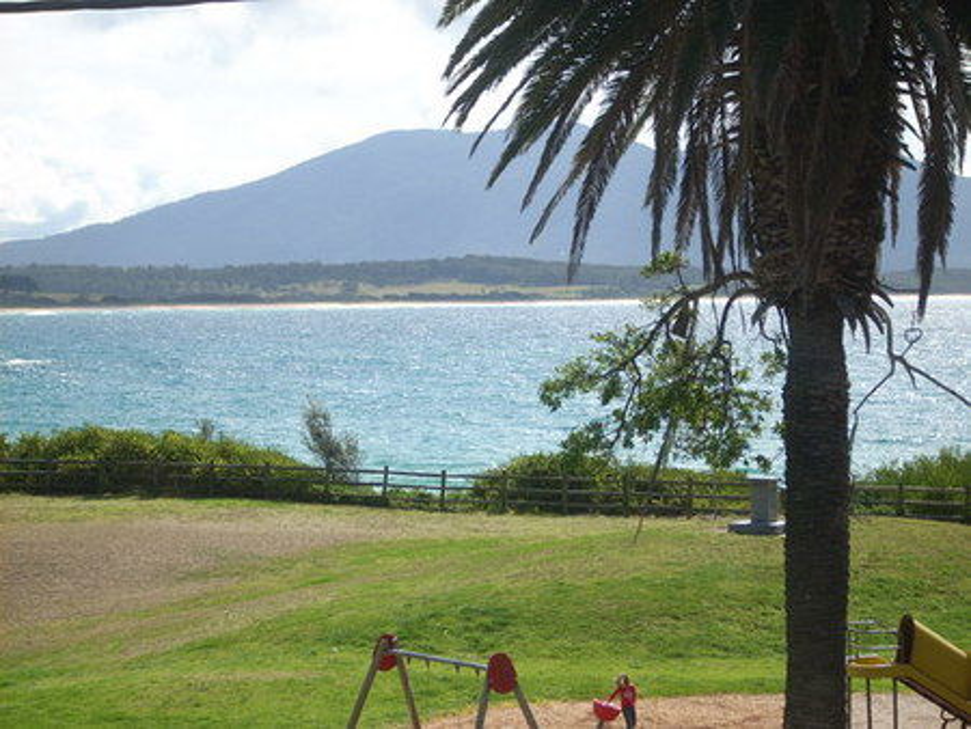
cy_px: 364
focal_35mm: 113
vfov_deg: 13.1
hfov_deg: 17.4
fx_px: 3171
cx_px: 486
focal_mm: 18.6
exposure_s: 1/338
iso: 64
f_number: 5.2
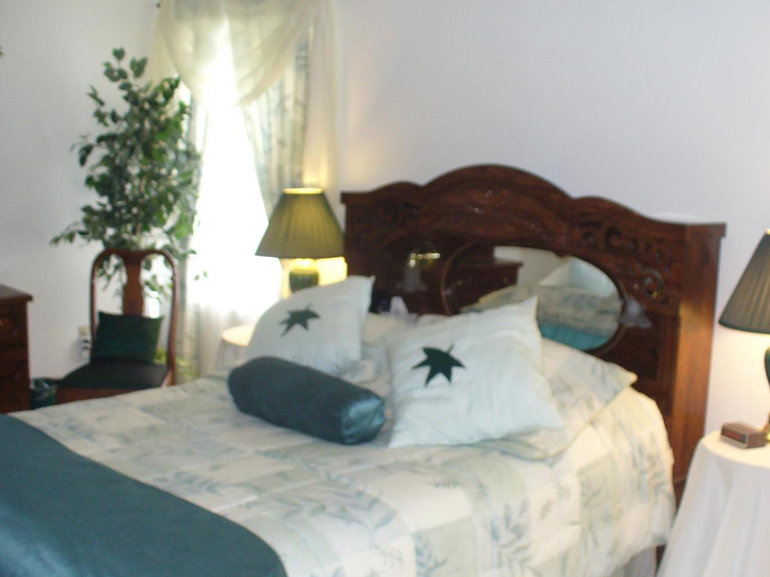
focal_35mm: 45
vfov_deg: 32.2
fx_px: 1001
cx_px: 435
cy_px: 290
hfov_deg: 42.0
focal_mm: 6.1
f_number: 2.8
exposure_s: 1/30
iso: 160
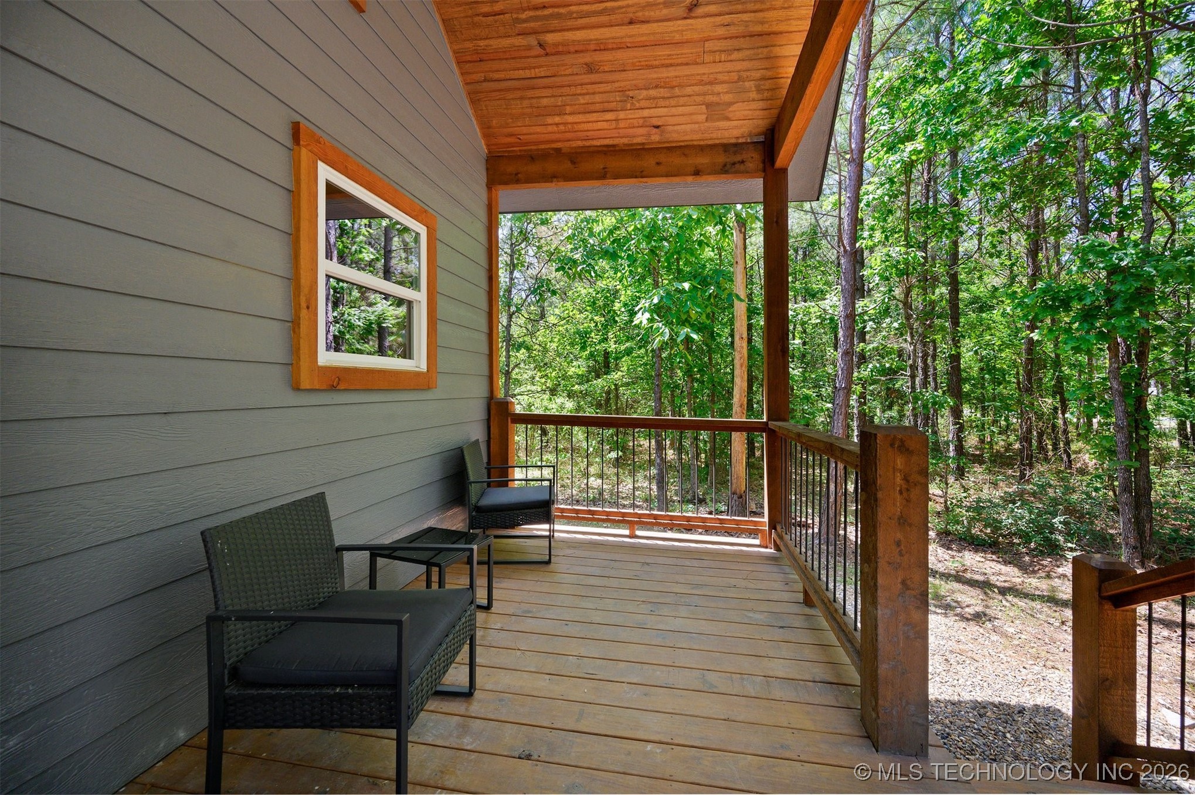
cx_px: 598
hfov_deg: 104.3
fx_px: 464
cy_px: 398
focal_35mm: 14
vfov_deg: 81.1
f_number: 7.1
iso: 500
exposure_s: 1/320
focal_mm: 14
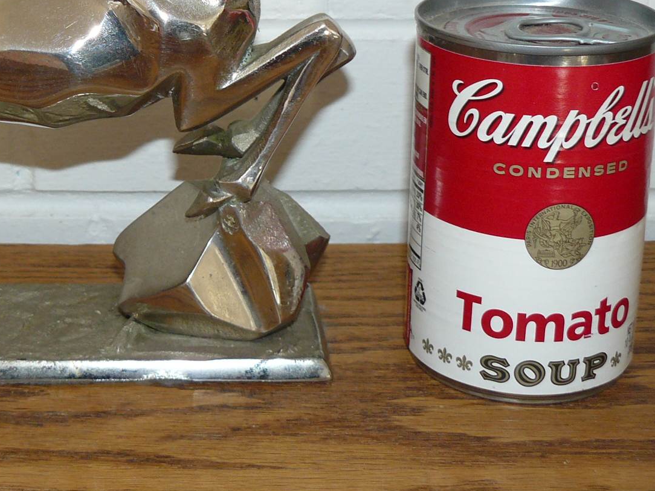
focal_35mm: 68
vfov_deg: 21.2
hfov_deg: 27.9
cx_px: 117
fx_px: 1287
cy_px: 63
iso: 100
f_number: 2.8
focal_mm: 6
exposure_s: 1/60
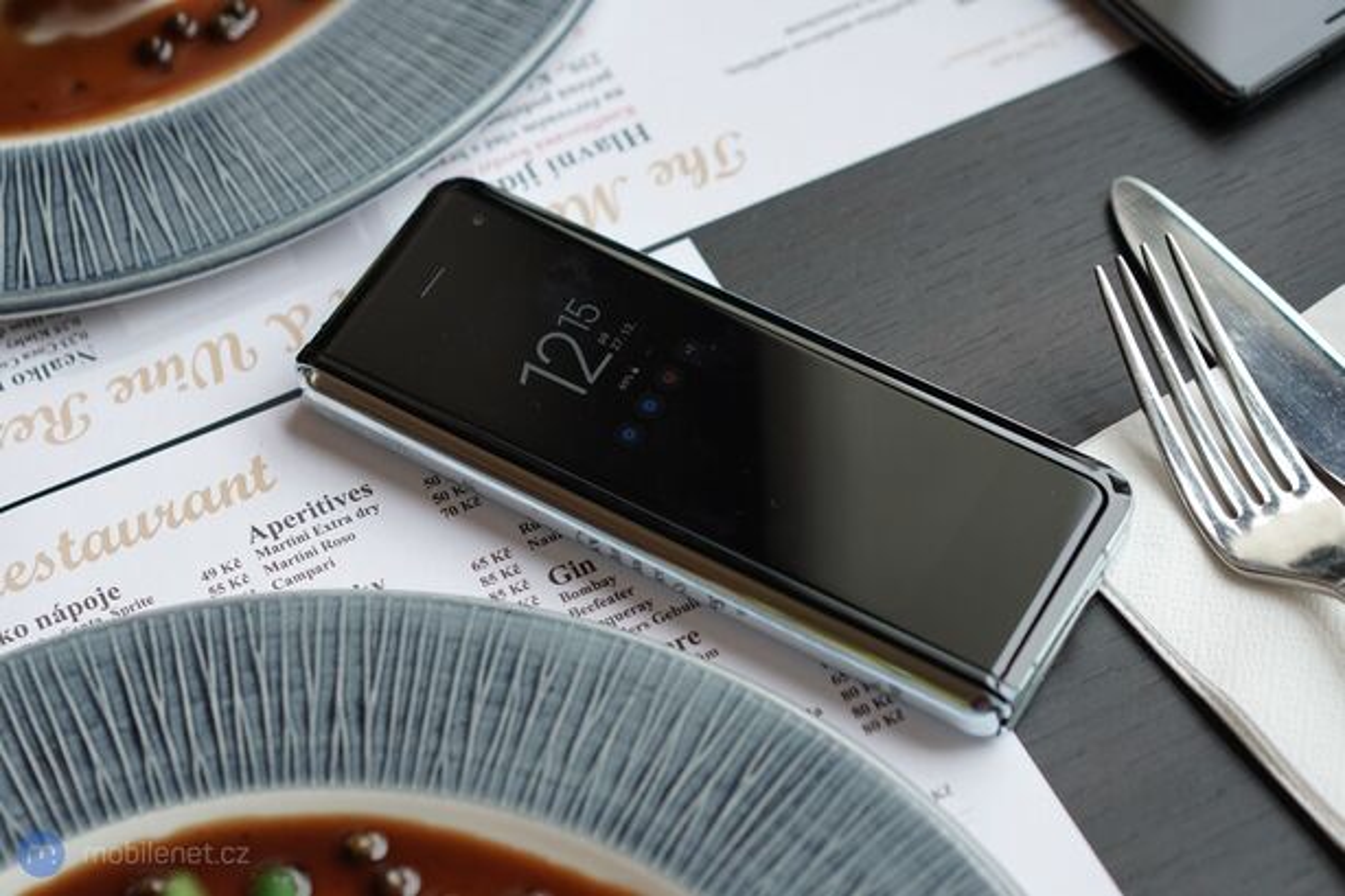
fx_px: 2054
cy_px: 448
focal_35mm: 55
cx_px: 672
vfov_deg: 24.6
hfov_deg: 36.3
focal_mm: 55
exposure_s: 1/250
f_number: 2.8
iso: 500
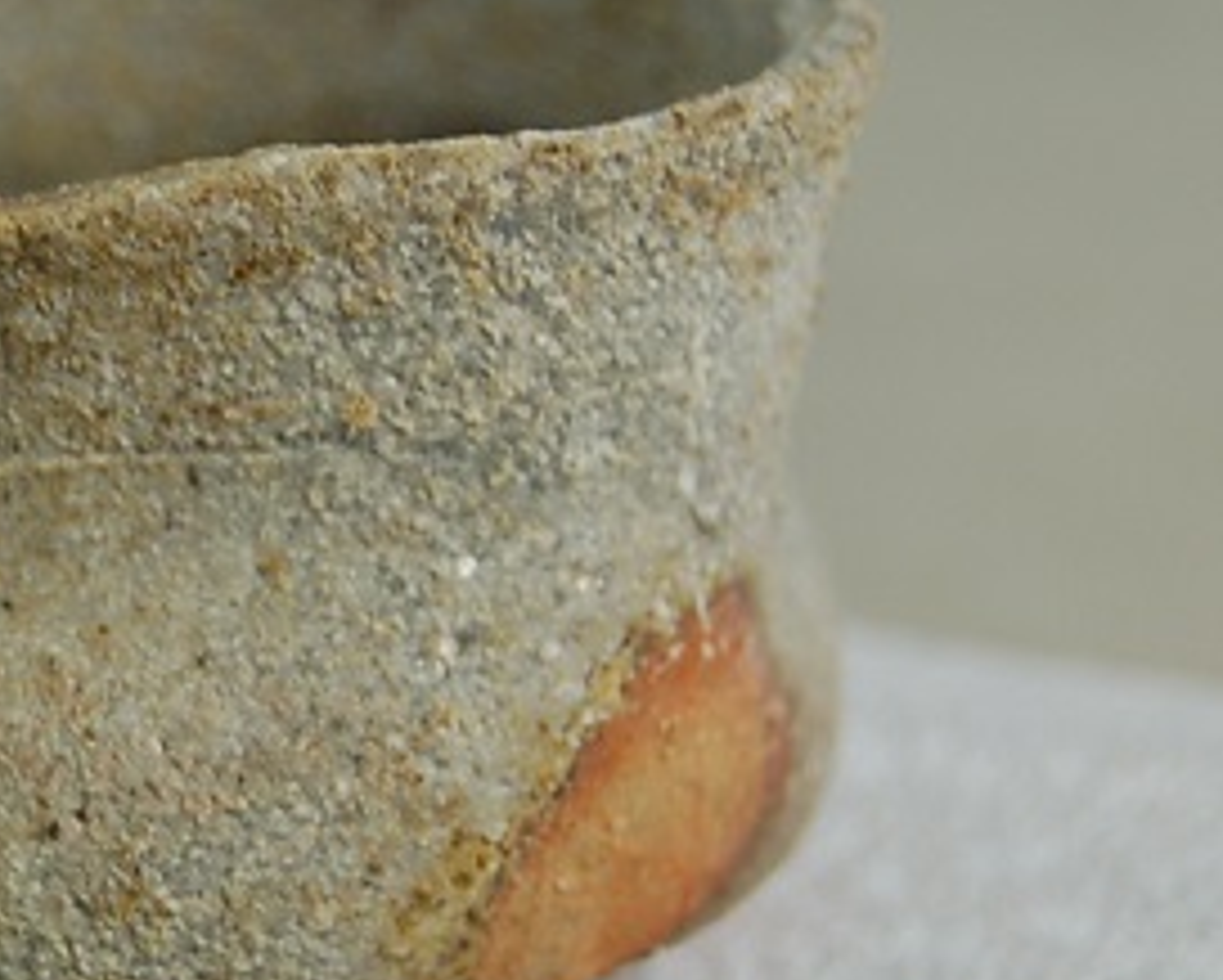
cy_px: 555
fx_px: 5035
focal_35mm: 139
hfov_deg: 13.7
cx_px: 108
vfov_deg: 11.1
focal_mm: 42
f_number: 5.3
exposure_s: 1/30
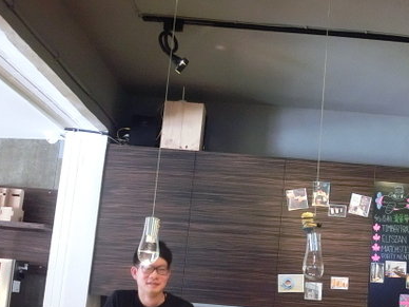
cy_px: 195
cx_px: 278
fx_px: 603
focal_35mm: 51
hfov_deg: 37.0
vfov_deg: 28.4
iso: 800
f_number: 3.7
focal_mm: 5.93
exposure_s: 1/20
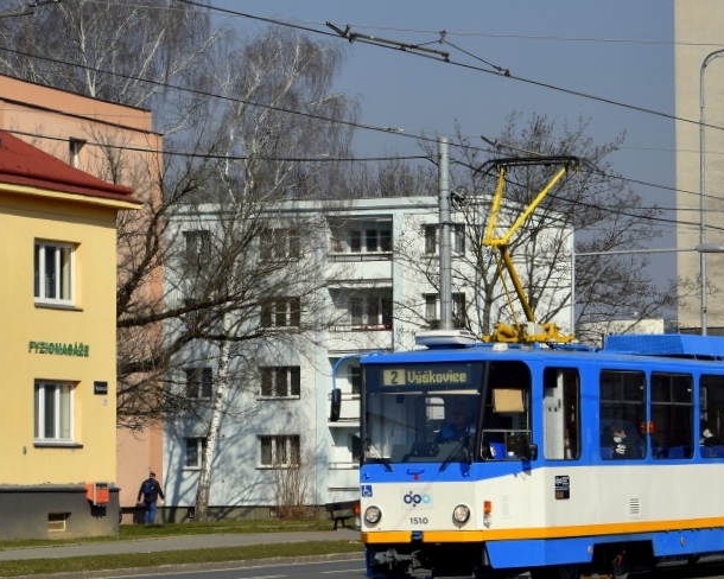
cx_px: 661
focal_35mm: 133
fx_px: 2850
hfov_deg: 14.3
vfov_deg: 11.6
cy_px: 209
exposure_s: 1/640
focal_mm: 48
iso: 100
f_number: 8
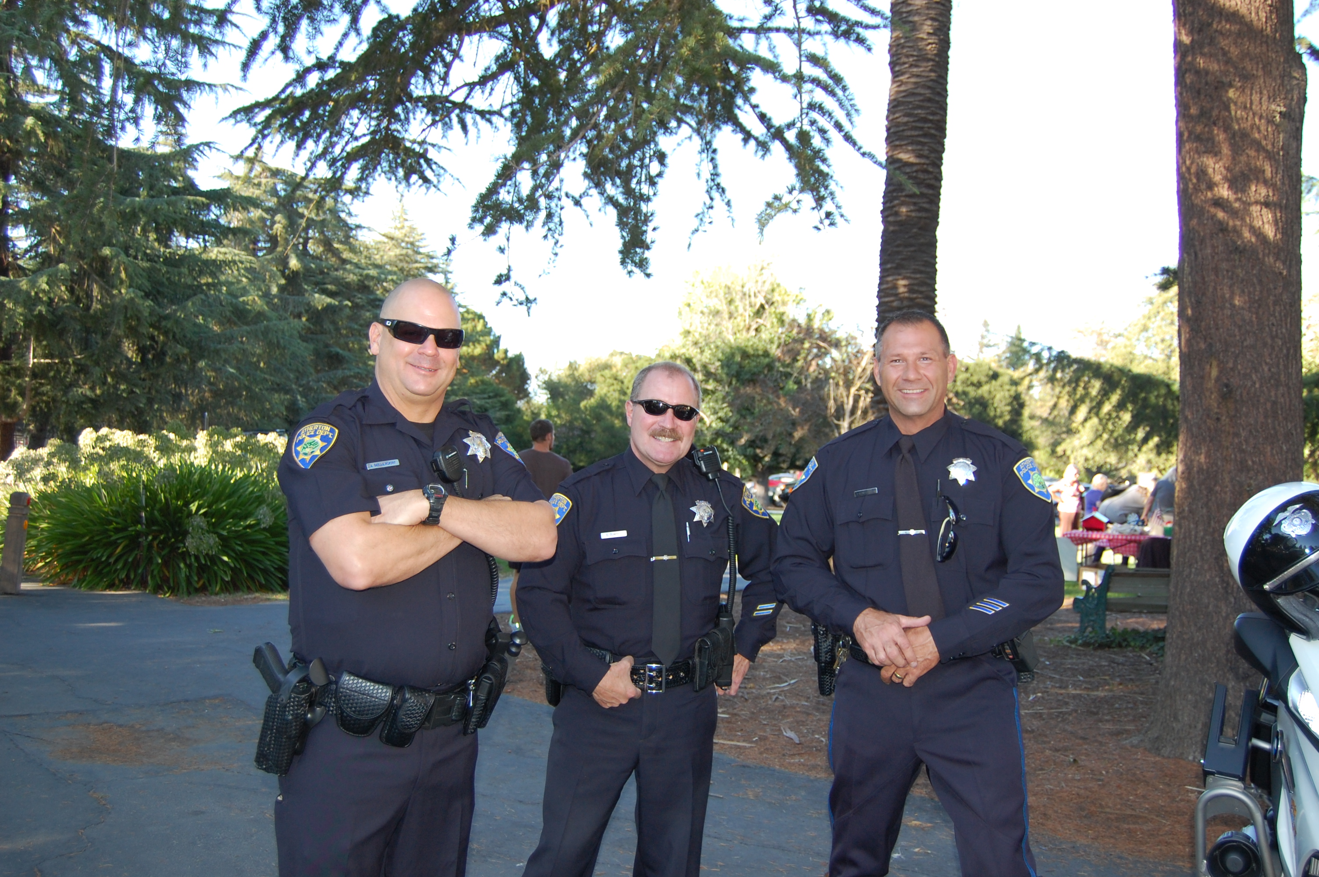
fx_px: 1263
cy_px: 438
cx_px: 660
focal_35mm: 34
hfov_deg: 55.1
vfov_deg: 38.3
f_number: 3.8
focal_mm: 23
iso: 400
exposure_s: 1/320
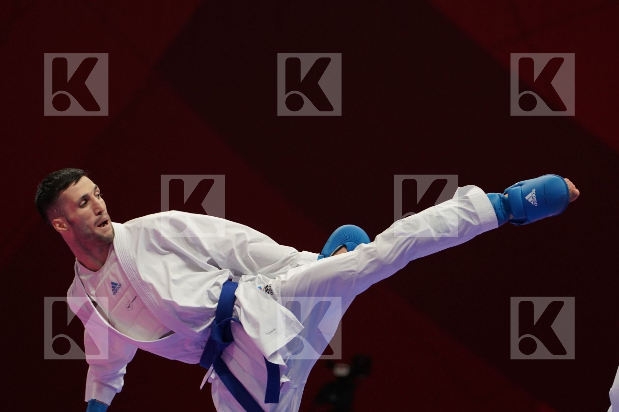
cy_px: 206
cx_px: 310
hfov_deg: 6.1
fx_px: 5846
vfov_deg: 4.0
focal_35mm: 340
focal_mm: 227
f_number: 4
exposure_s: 1/1000
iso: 2000
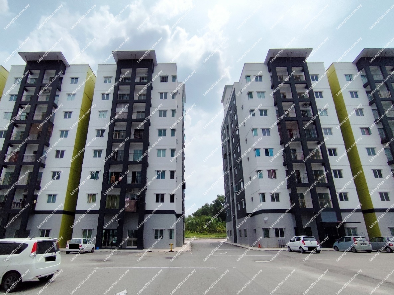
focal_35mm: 16
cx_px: 197
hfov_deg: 94.5
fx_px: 182
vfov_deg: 78.1
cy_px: 148
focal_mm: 1.65
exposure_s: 1/4705
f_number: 2.2
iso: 50
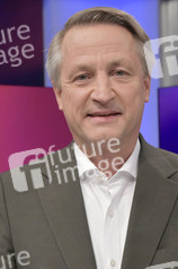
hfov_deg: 21.2
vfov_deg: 30.6
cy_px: 222
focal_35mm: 64
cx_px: 99
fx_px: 476
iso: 1600
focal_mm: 38
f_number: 5
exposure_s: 1/250
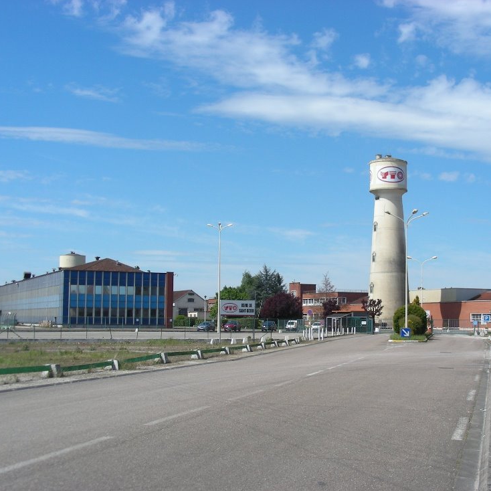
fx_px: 851
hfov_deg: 32.0
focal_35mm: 53
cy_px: 250
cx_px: 309
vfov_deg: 32.2
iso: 50
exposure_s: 1/623
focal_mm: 7.4
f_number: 4
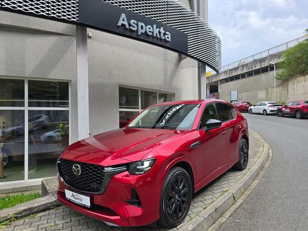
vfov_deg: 56.8
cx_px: 157
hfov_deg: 71.6
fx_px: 214
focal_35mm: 24
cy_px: 116
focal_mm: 6.3
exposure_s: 1/323
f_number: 1.7
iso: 12
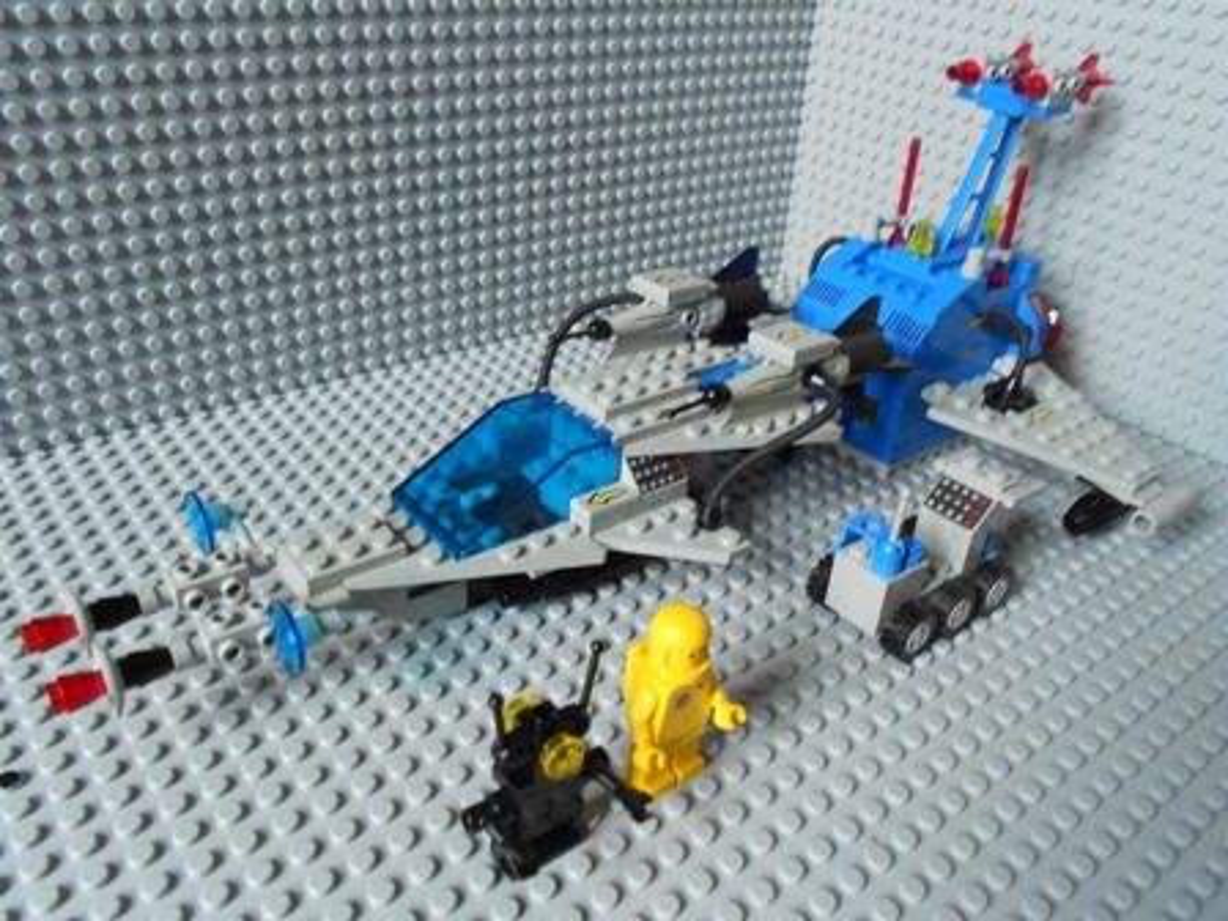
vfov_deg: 48.2
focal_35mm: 29
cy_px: 460
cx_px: 614
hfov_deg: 61.7
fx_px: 1029
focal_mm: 5.3
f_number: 3.4
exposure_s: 1/8
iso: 200
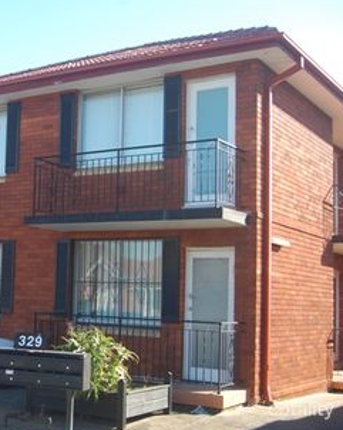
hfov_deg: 25.6
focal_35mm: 57
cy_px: 216
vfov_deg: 33.0
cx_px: 23
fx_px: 724
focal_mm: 26
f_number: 6.3
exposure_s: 1/160
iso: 200
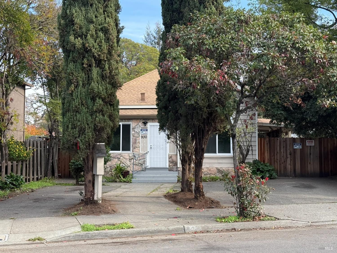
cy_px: 126
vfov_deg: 30.3
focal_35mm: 48
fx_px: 467
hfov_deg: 39.7
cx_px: 168
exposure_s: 1/699
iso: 100
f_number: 1.78
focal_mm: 6.76
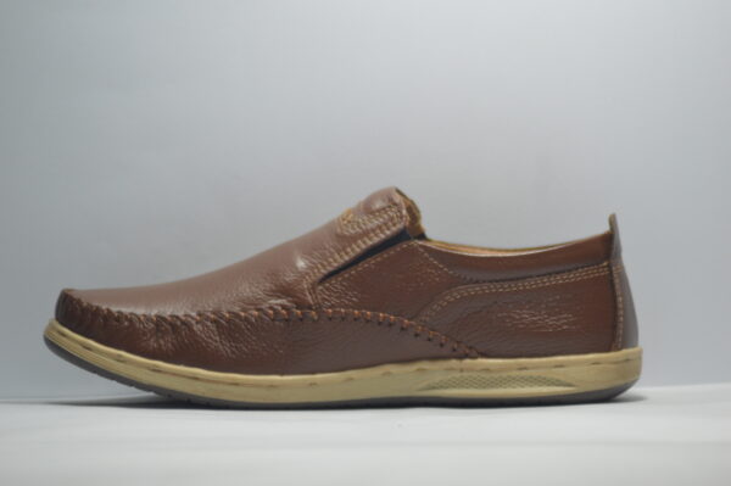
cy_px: 243
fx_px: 4108
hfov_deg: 10.2
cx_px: 366
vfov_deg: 6.8
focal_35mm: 202
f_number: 4.2
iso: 560
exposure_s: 1/125
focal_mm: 135
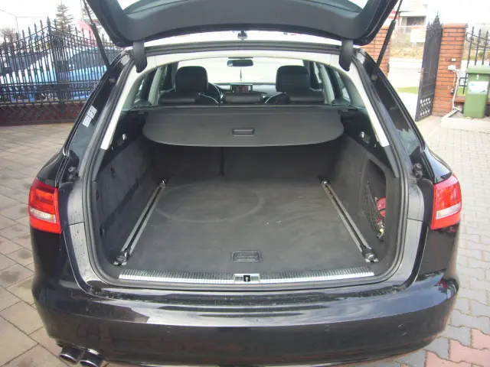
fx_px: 396
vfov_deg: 49.7
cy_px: 184
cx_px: 245
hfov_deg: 63.4
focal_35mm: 28
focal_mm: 4.6
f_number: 2.8
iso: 80
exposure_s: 1/125
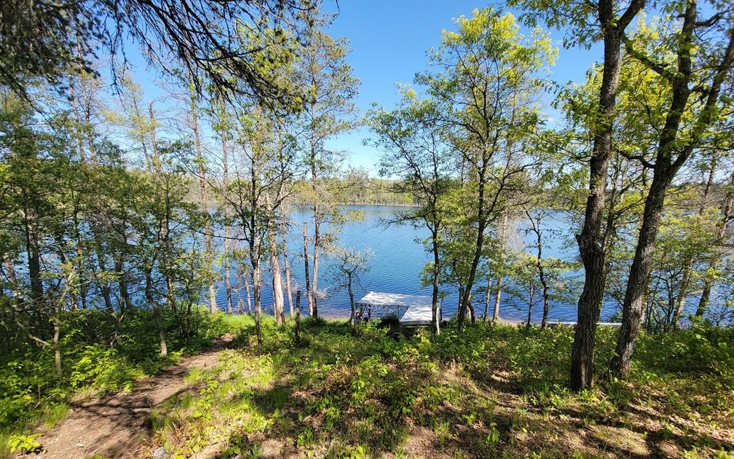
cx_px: 369
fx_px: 280
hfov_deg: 105.3
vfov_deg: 78.1
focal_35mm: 14
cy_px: 265
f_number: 2.2
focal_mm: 2.2
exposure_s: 1/666
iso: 50
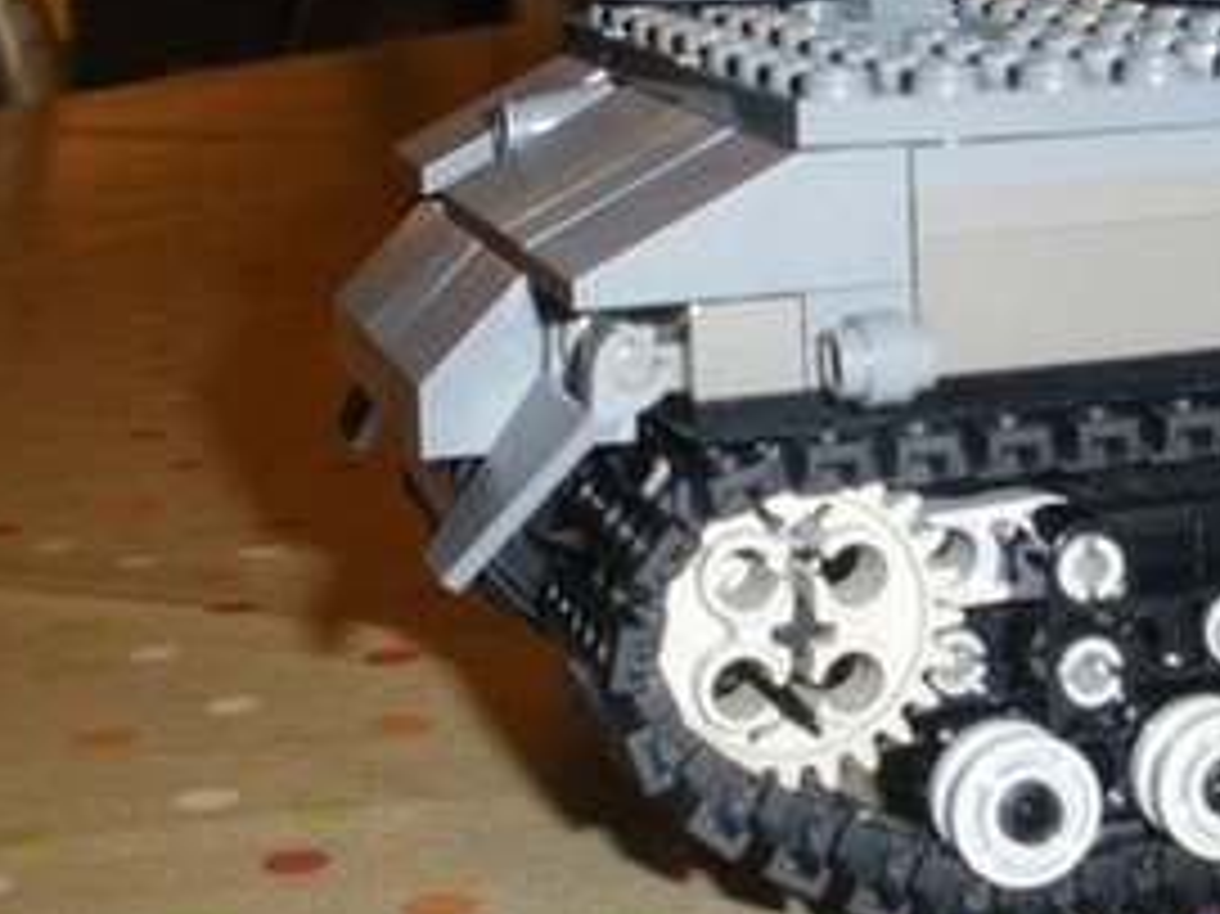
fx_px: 2994
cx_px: 1173
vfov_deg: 17.0
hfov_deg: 22.3
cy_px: 41
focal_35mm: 85
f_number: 3.5
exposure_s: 1/50
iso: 400
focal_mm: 6.3
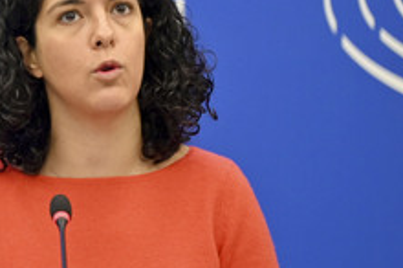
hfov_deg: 8.4
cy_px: 169
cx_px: 89
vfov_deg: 5.6
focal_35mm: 246
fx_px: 2750
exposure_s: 1/160
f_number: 2.8
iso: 640
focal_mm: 120
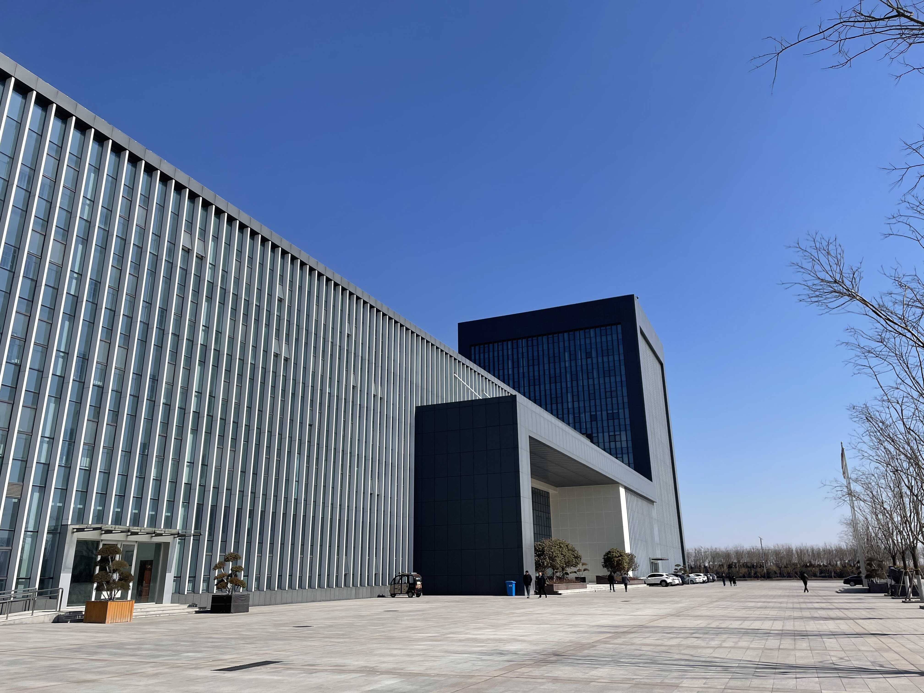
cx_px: 462
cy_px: 346
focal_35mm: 26
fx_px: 694
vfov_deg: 53.1
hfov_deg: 67.3
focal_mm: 4.2
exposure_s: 1/5051
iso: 32
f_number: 1.6
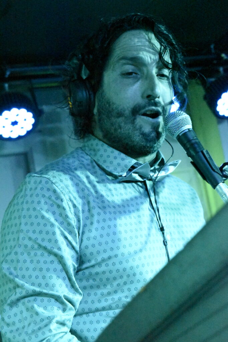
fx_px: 741
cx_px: 114
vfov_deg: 26.0
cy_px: 171
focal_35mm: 78
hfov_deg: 17.5
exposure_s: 1/80
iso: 20000
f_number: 8
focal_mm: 52
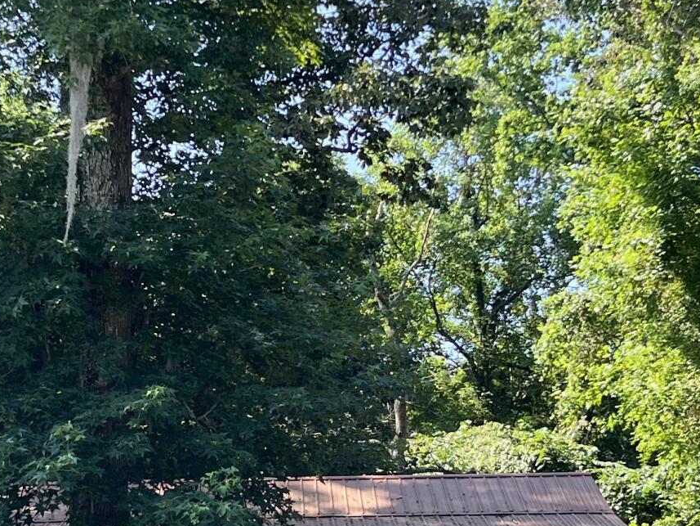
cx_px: 272
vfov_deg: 16.2
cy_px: 285
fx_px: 1840
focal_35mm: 91
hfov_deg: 21.5
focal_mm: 5.7
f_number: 1.5
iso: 50
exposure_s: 1/658
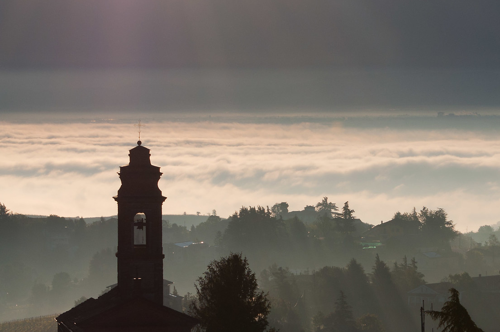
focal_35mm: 228
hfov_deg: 9.0
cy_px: 218
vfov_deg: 6.0
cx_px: 395
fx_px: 3163
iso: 200
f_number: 9
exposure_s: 1/1250
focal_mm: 70
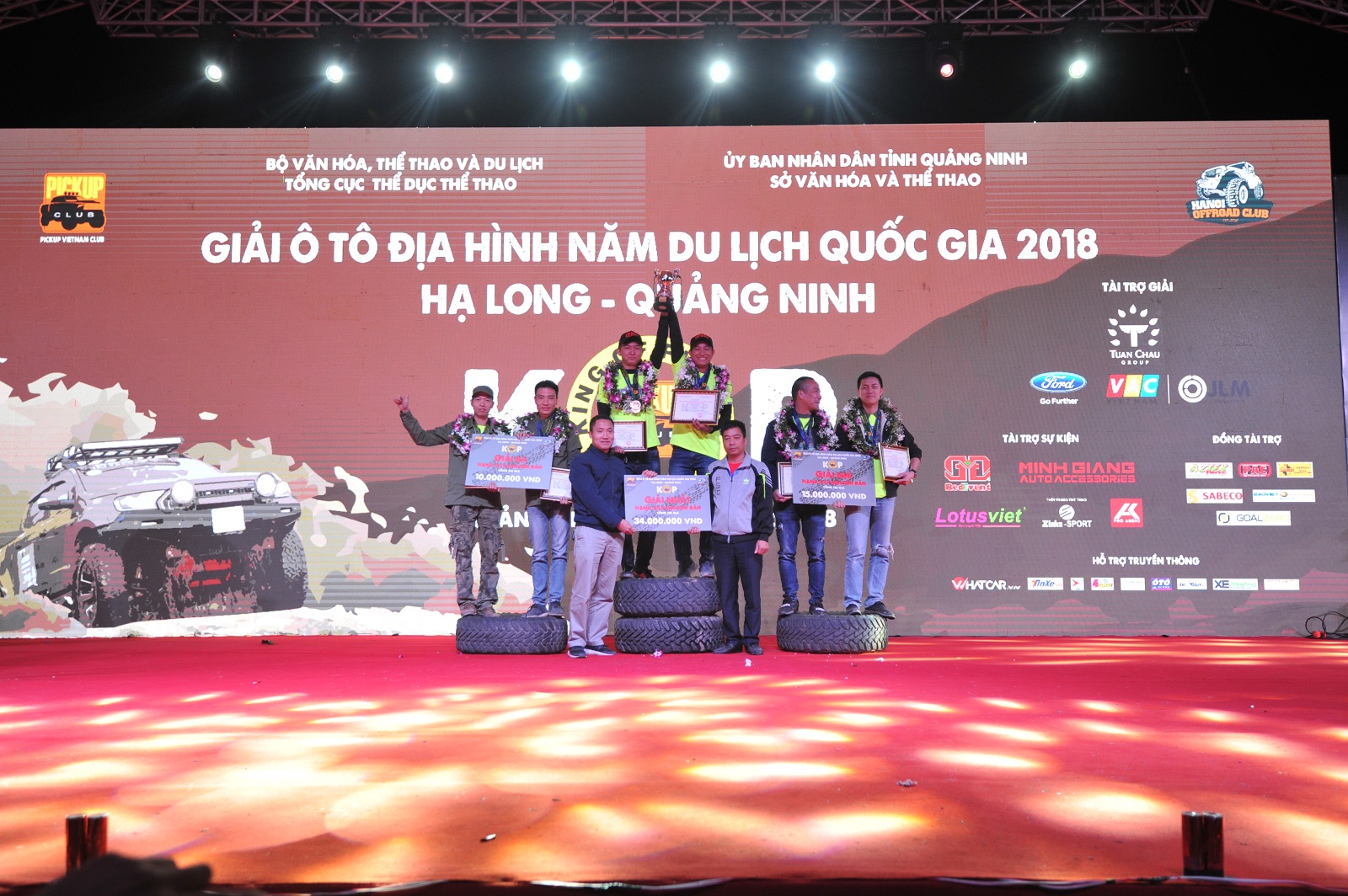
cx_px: 674
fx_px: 1160
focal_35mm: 31
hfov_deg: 60.3
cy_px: 448
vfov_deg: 42.3
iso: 1250
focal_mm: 31
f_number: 4
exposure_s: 1/80
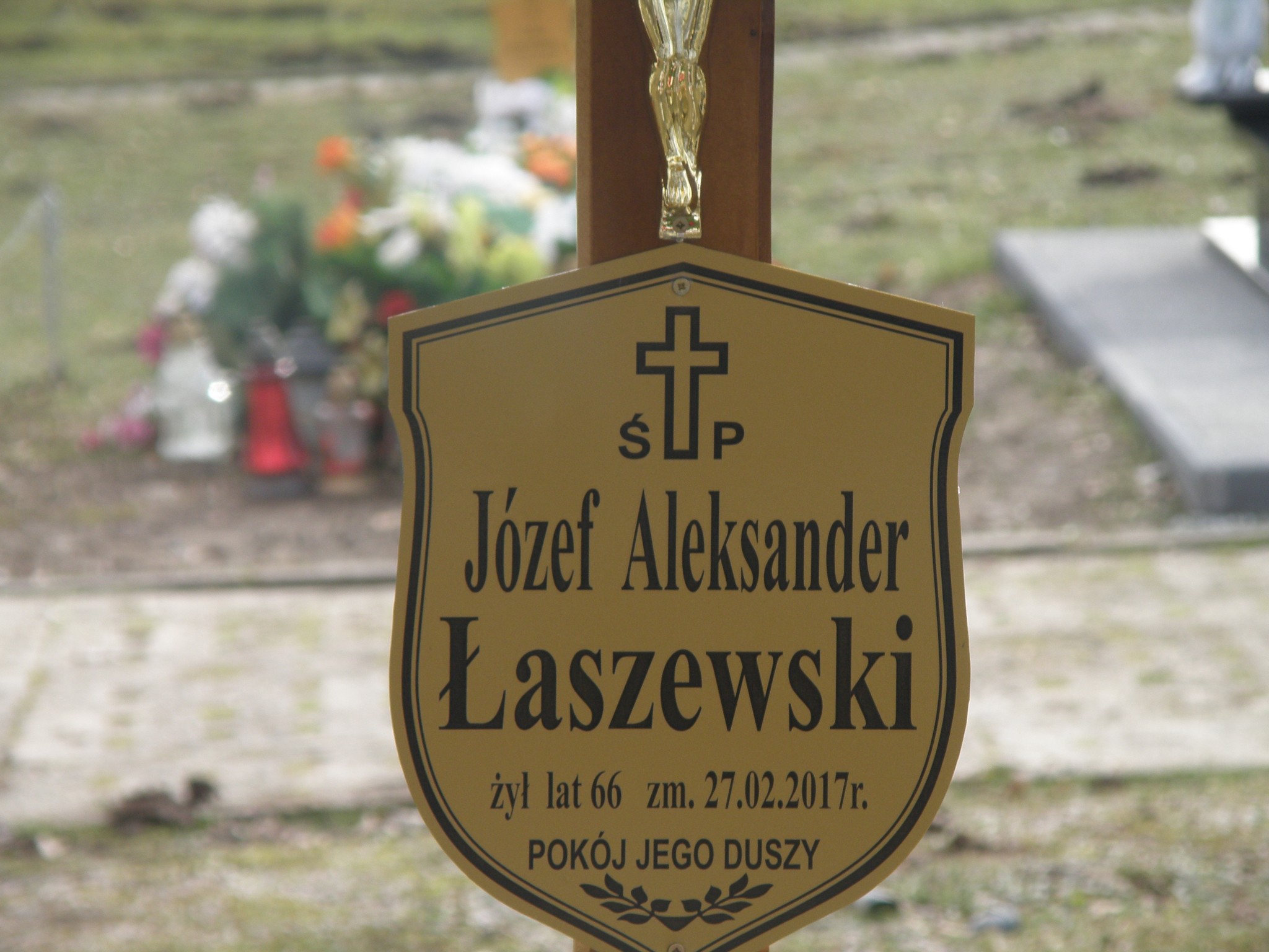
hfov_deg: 10.0
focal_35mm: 197
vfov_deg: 7.5
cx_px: 634
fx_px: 7222
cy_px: 476
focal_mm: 35.01
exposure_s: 1/200
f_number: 4.4
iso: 64
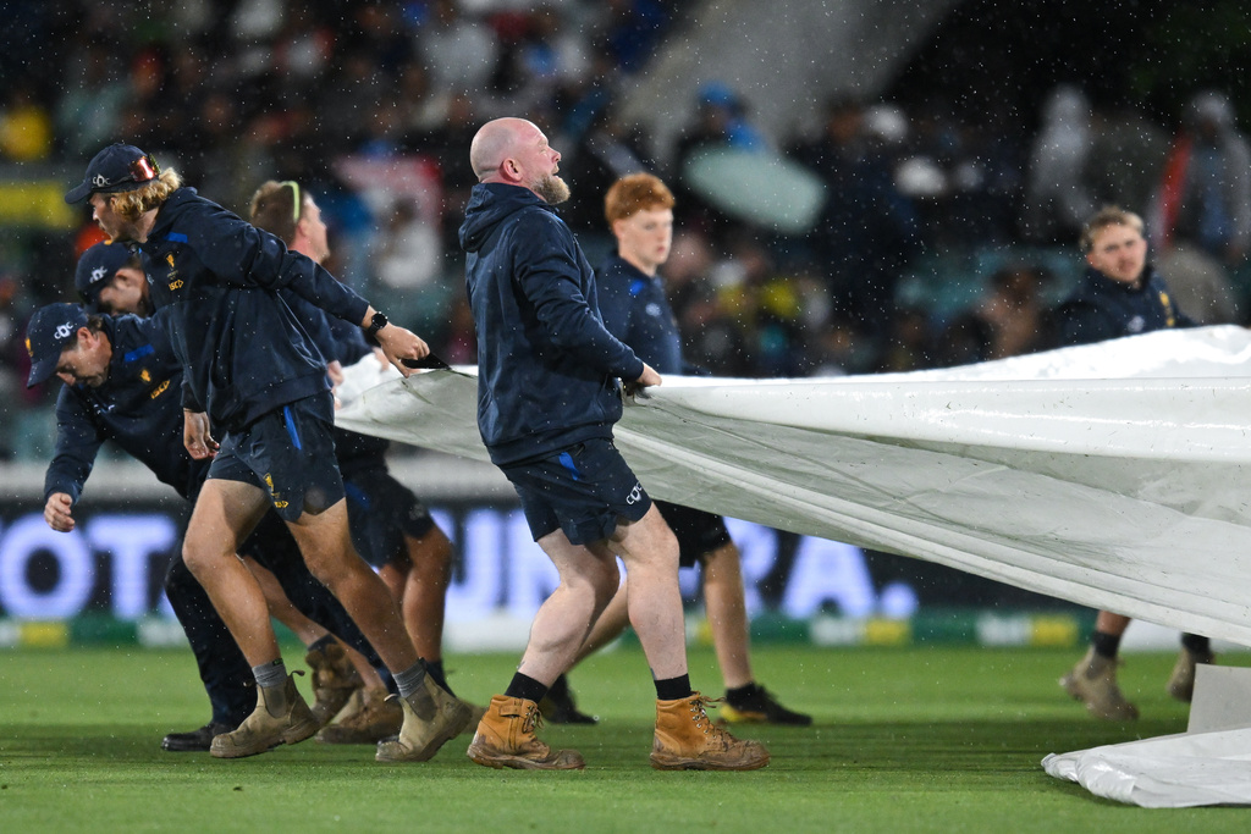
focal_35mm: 560
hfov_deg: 3.7
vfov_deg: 2.5
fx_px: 19461
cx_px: 626
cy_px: 417
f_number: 4
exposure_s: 1/2000
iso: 4000
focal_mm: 560
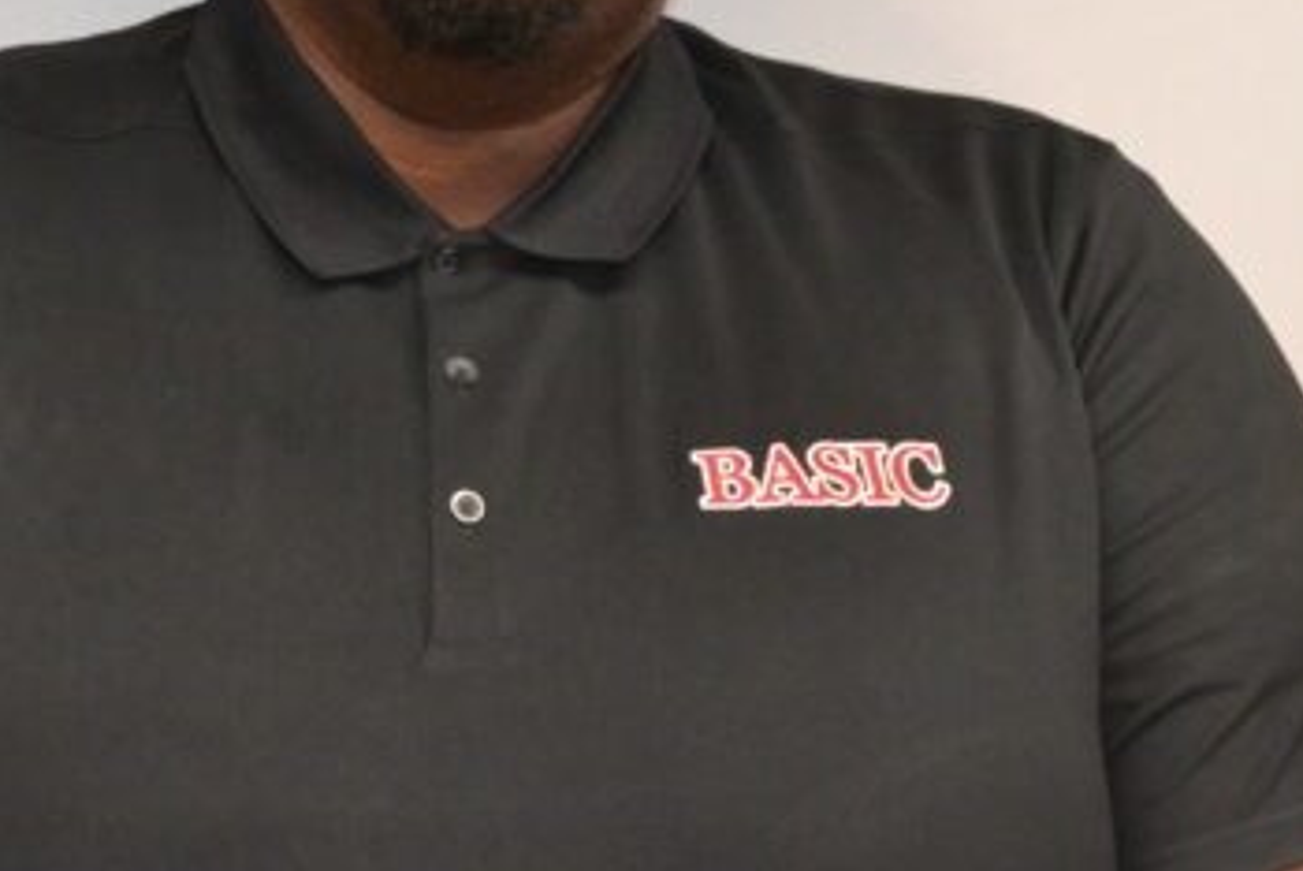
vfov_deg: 11.8
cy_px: -19
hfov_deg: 17.7
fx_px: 4169
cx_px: 339
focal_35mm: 115
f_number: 5
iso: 1400
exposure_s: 1/60
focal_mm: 35
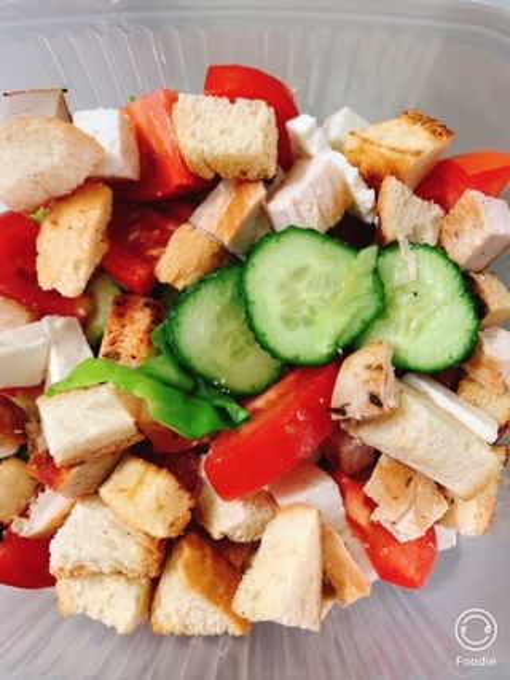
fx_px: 511
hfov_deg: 53.0
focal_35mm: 26
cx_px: 255
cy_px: 340
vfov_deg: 67.3
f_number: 1.8
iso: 320
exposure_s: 1/50
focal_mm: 4.2
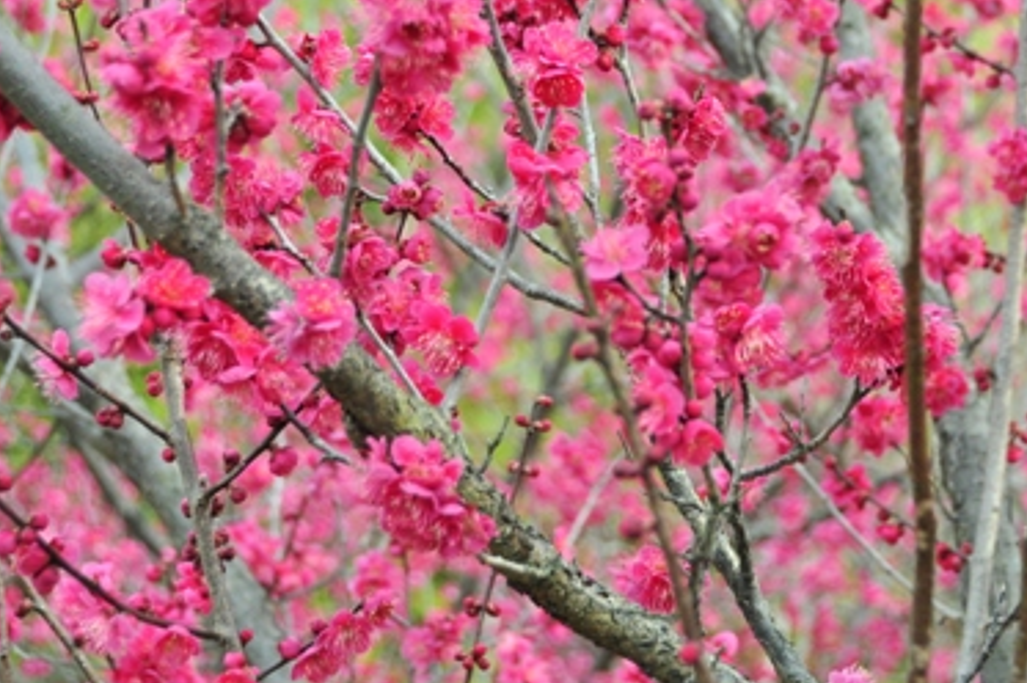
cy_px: 109
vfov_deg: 13.2
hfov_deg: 19.7
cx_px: 765
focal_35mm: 103
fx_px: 2936
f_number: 4.5
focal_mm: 40
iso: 800
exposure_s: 1/1000
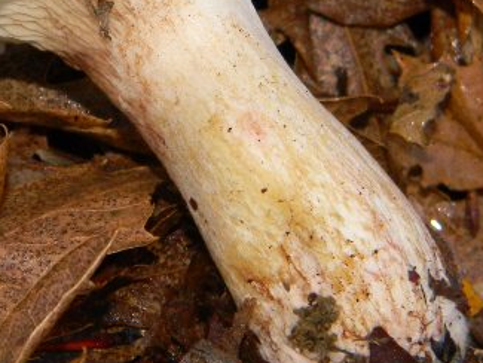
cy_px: 92
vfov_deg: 7.3
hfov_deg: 9.7
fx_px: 2847
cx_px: 213
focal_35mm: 204
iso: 200
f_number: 4.5
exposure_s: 1/30
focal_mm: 15.1
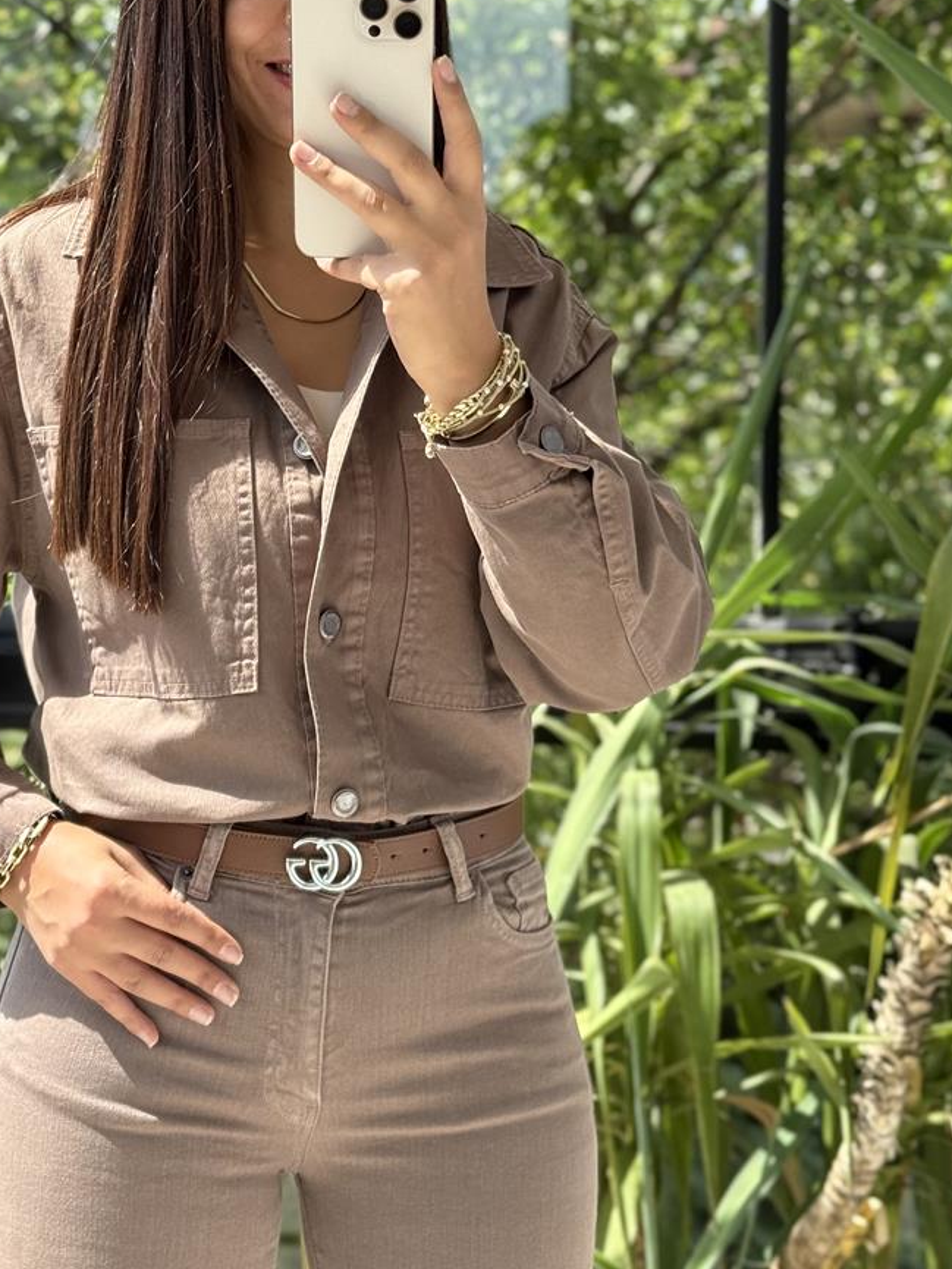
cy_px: 604
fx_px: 2713
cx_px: 381
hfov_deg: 19.9
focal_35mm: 74
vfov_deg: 26.3
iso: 64
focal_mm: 6.76
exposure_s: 1/472
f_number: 1.78
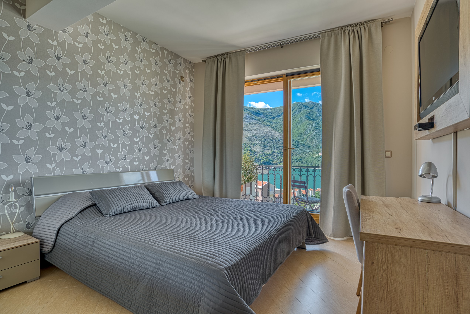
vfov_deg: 67.4
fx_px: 235
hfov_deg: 90.0
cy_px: 157
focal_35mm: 18
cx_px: 235
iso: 100
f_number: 11
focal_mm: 18
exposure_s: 1/8
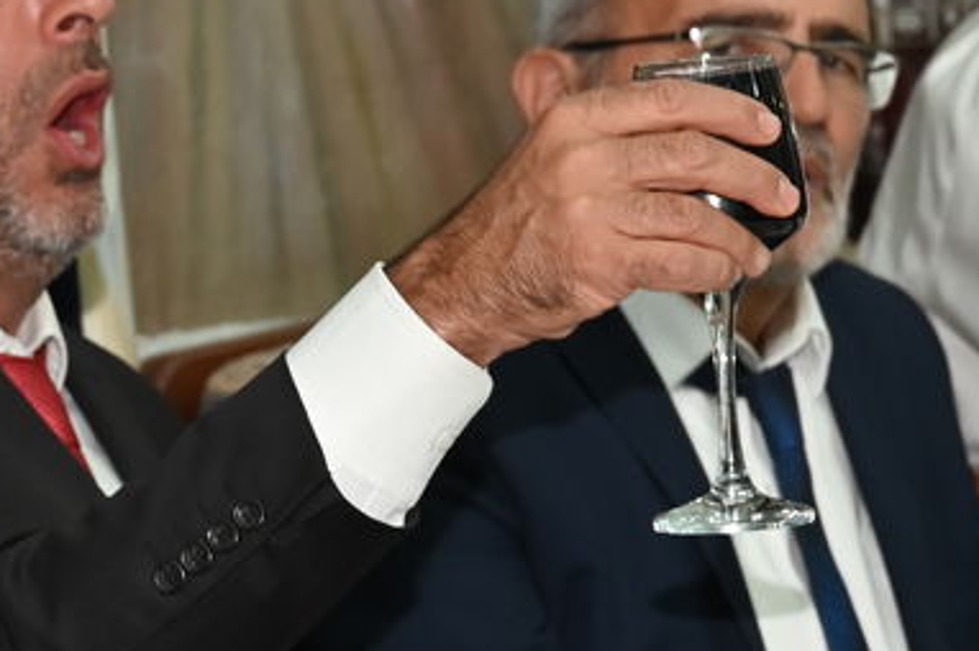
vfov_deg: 5.8
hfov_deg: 8.5
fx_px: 6467
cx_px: -325
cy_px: 340
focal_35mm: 238
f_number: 5.6
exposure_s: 1/125
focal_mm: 65
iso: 1600
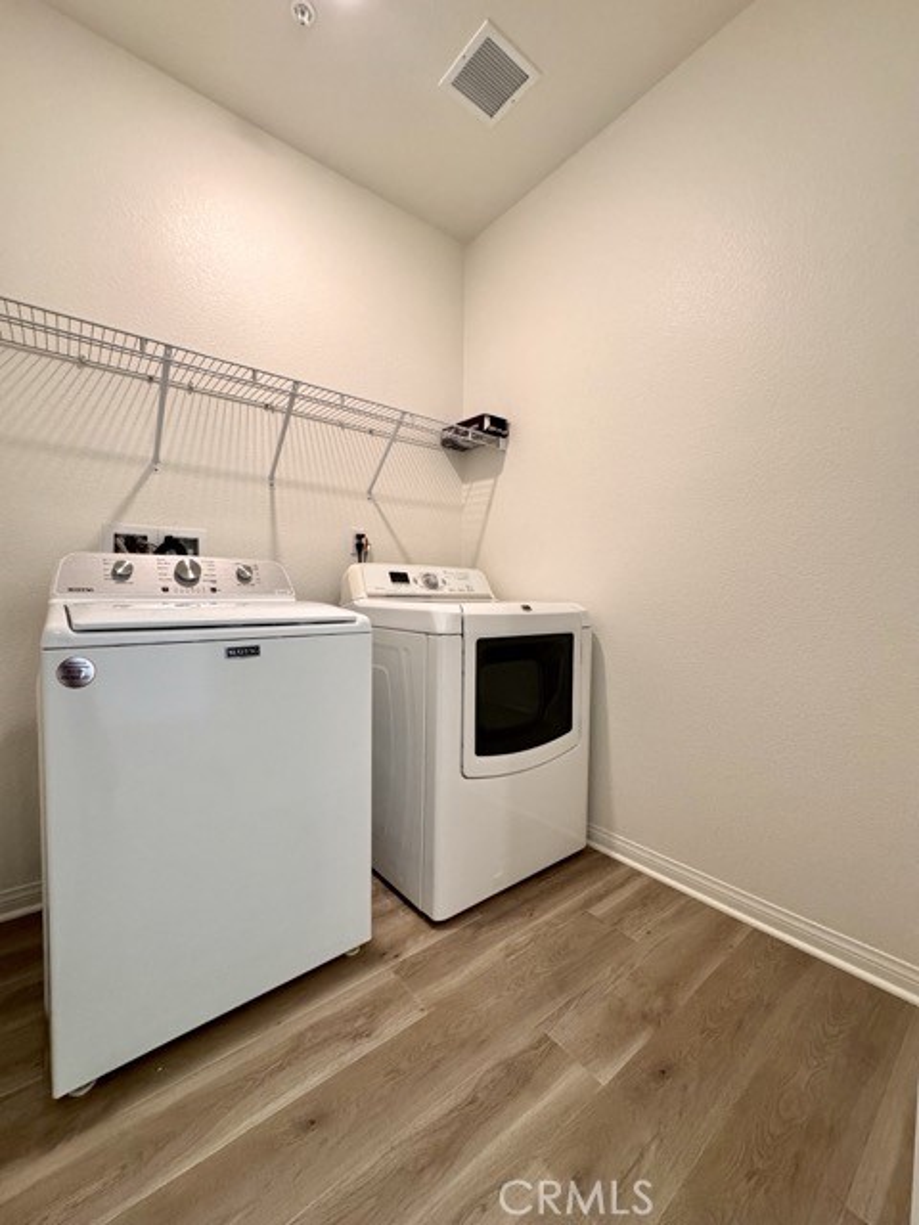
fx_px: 496
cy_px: 612
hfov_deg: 85.7
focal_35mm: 14
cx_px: 460
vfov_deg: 102.1
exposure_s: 1/120
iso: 320
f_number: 2.2
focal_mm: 2.22
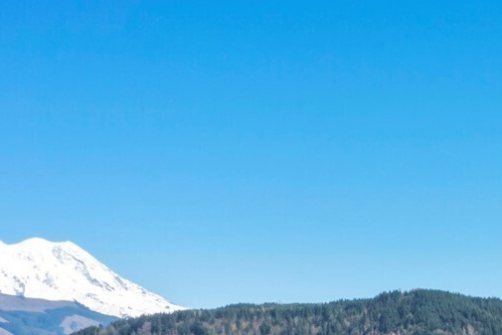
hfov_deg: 20.1
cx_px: 627
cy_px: 516
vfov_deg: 13.6
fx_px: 1311
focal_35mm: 94
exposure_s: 1/120
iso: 100
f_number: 9
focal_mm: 10.26
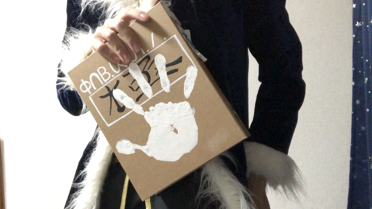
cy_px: 121
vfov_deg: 33.7
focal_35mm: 35
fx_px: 345
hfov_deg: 56.6
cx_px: 186
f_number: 2.2
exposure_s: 1/17
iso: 640
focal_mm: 2.87
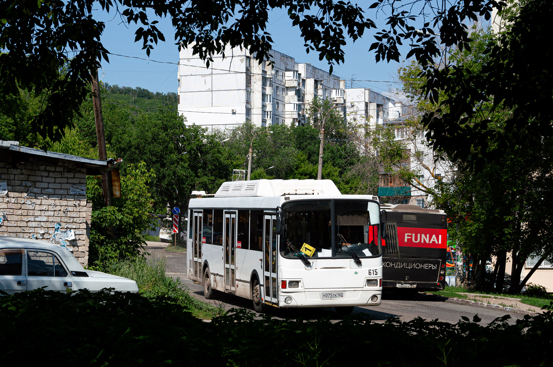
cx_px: 276
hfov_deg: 33.4
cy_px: 184
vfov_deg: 22.6
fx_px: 921
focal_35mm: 60
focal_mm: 40
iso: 100
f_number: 7.1
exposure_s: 1/1000
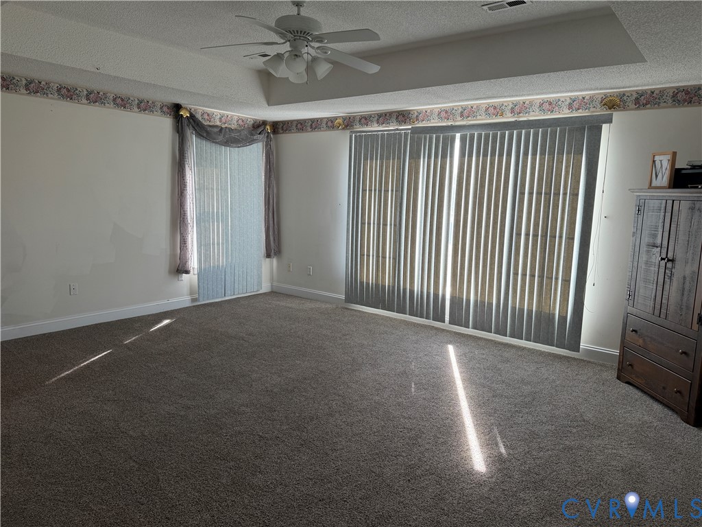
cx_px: 351
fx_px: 487
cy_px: 264
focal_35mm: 24
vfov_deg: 56.8
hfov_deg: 71.6
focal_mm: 6.76
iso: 80
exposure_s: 1/121
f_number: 1.78
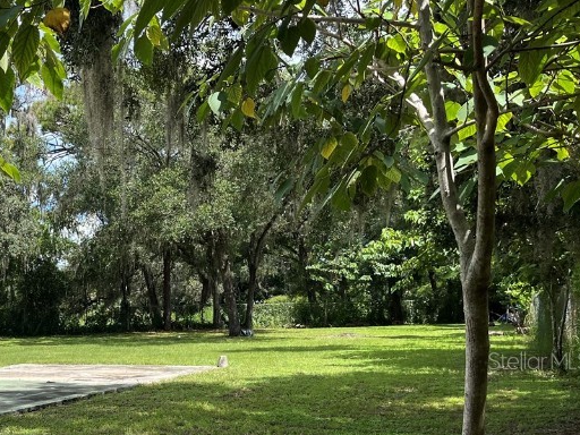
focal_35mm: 52
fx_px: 871
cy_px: 360
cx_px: 15
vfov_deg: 27.4
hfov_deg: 33.9
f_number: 1.6
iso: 50
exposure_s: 1/1992
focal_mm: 5.1
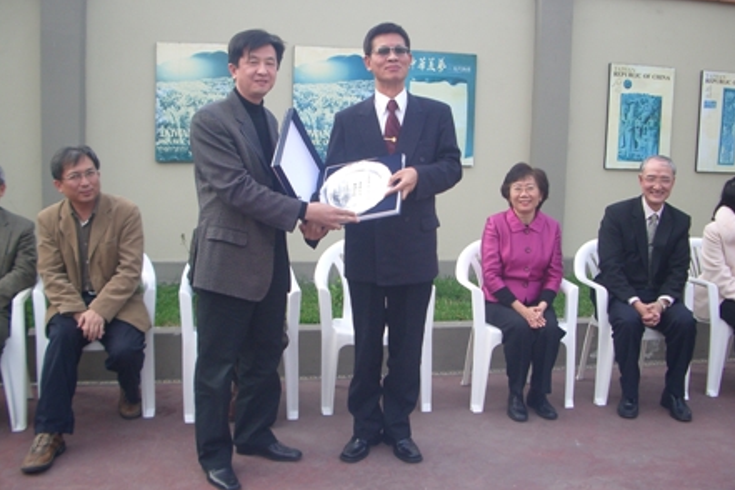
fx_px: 755
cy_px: 230
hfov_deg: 51.9
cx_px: 365
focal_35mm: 37
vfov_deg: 35.9
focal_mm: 5.8
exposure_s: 1/125
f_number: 2.6
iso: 80
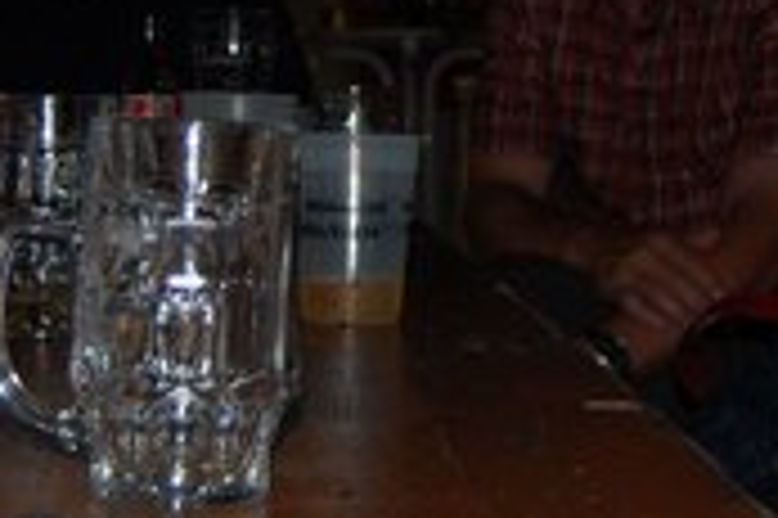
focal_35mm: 109
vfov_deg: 12.4
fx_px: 2353
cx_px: 531
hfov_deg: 18.7
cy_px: 11
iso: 400
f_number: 3.5
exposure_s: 1/60
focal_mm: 18
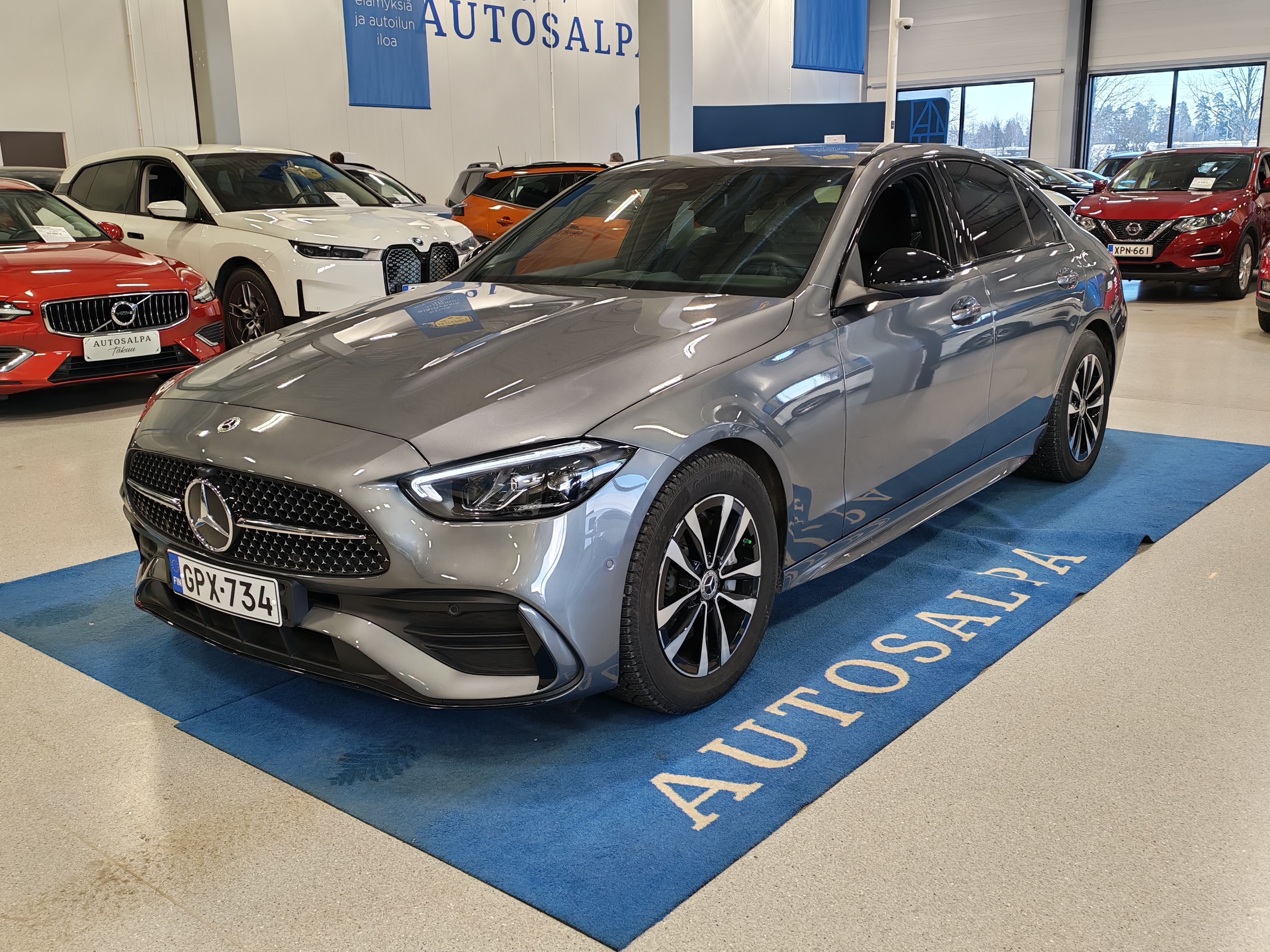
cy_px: 476
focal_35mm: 33
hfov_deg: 55.4
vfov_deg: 42.9
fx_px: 1211
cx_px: 635
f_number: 1.9
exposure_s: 1/100
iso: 160
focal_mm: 6.12
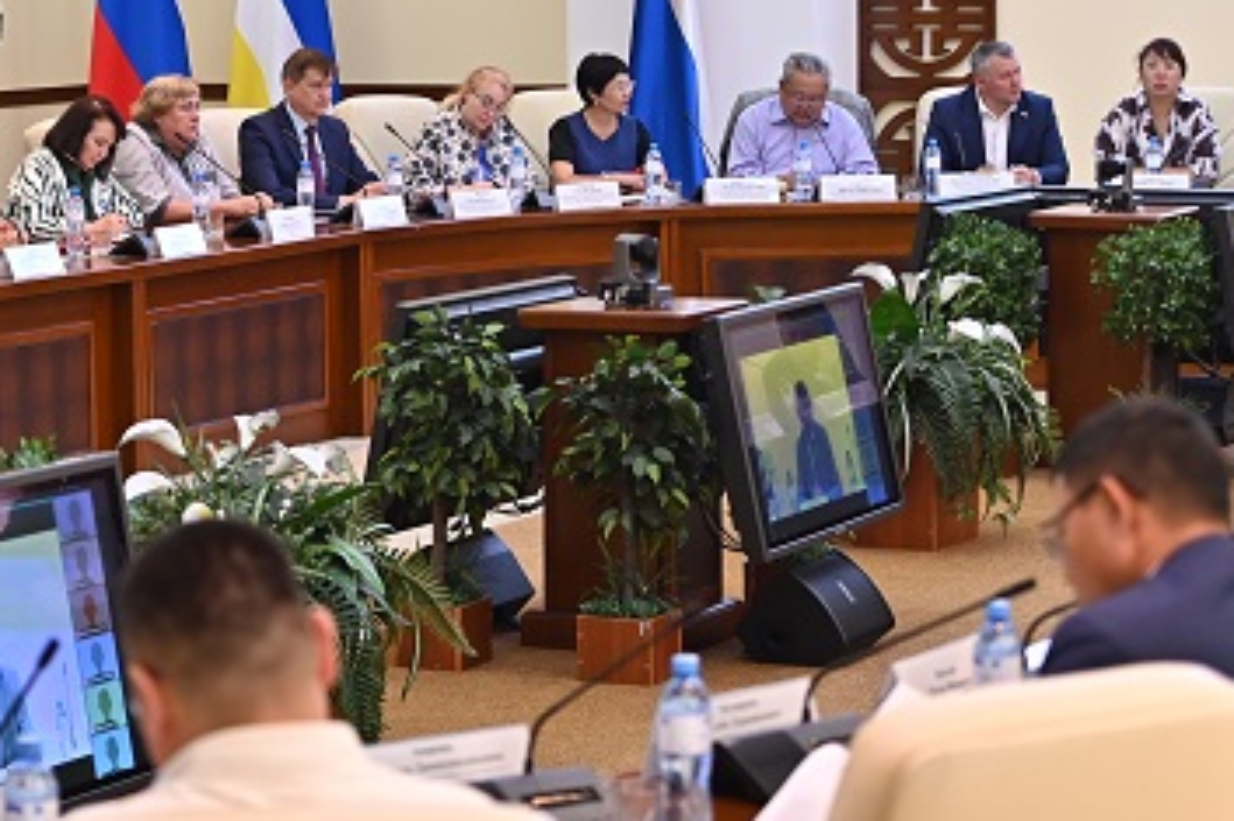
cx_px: 185
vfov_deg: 10.8
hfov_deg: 16.0
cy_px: 206
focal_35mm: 127
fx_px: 4351
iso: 1000
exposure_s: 1/200
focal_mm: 70
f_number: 3.2
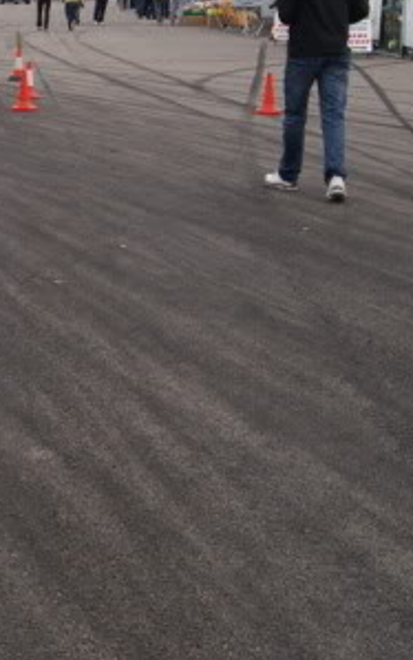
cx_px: -156
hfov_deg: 14.6
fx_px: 1530
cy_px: 194
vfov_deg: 24.2
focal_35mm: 85
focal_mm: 26
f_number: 8
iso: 100
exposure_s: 1/60
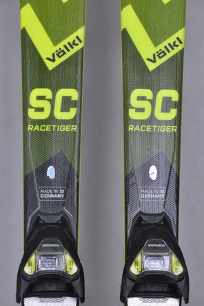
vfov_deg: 12.9
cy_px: 154
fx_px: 1356
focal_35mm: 160
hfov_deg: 8.6
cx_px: 102
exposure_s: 1/125
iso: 3200
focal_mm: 105
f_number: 9.5
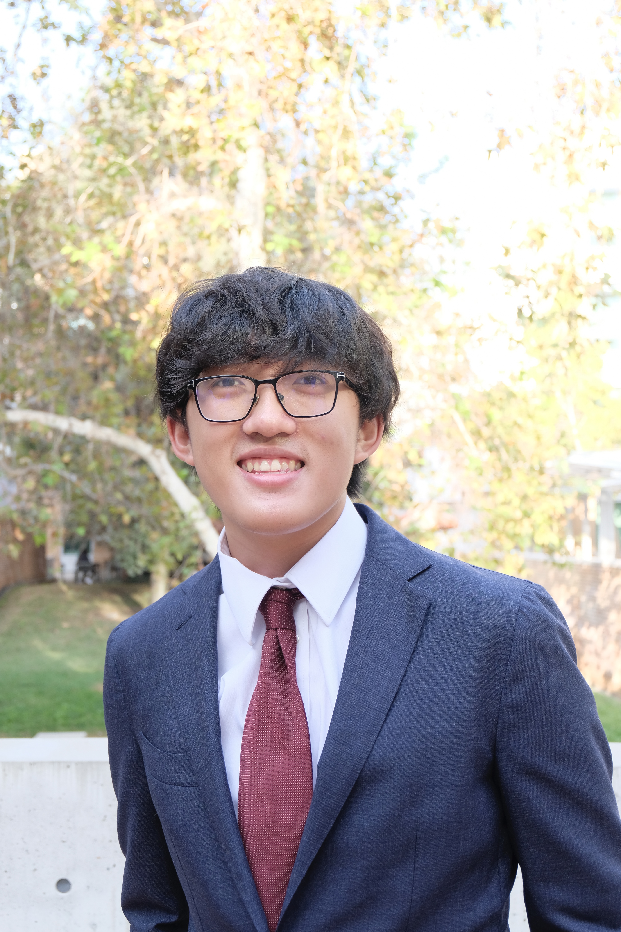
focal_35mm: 42
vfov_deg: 46.4
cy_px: 466
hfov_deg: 31.9
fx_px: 1087
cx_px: 310
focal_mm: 28.2
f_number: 4.5
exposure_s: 1/80
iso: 400
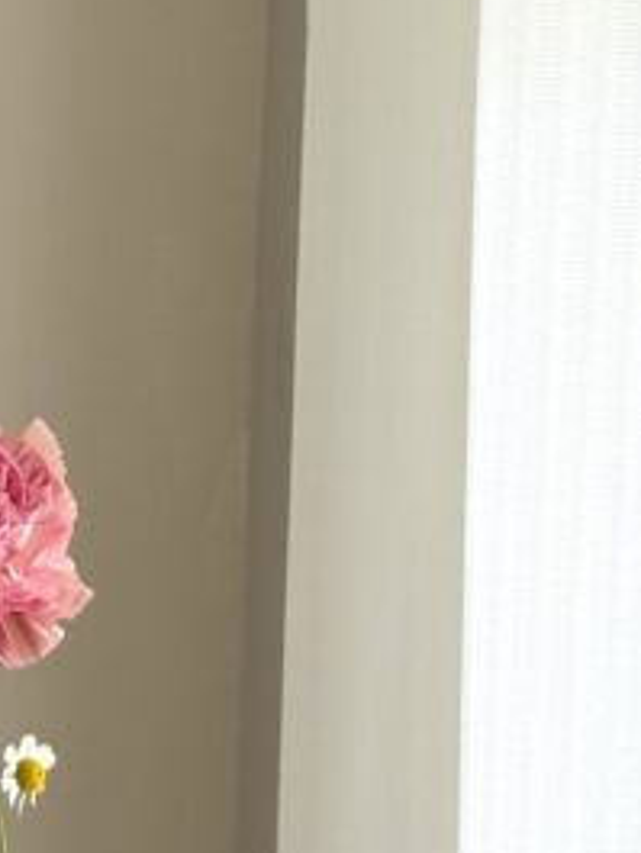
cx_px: -148
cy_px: 721
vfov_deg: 13.5
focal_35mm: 145
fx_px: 3577
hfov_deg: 10.1
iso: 100
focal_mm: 6.76
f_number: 1.78
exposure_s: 1/121
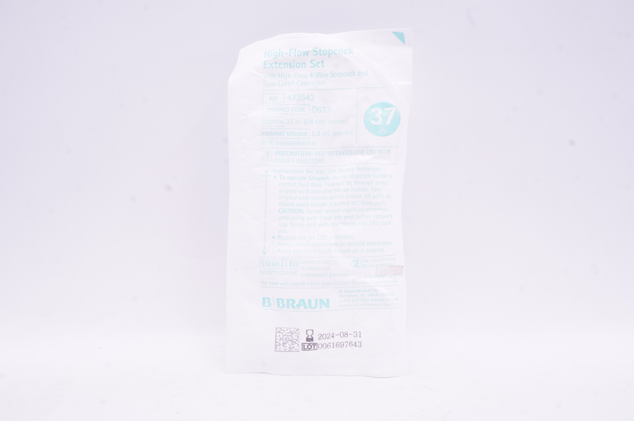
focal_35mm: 39
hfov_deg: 49.6
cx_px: 317
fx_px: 686
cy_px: 210
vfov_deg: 34.1
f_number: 16
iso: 800
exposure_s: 1/20
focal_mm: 26
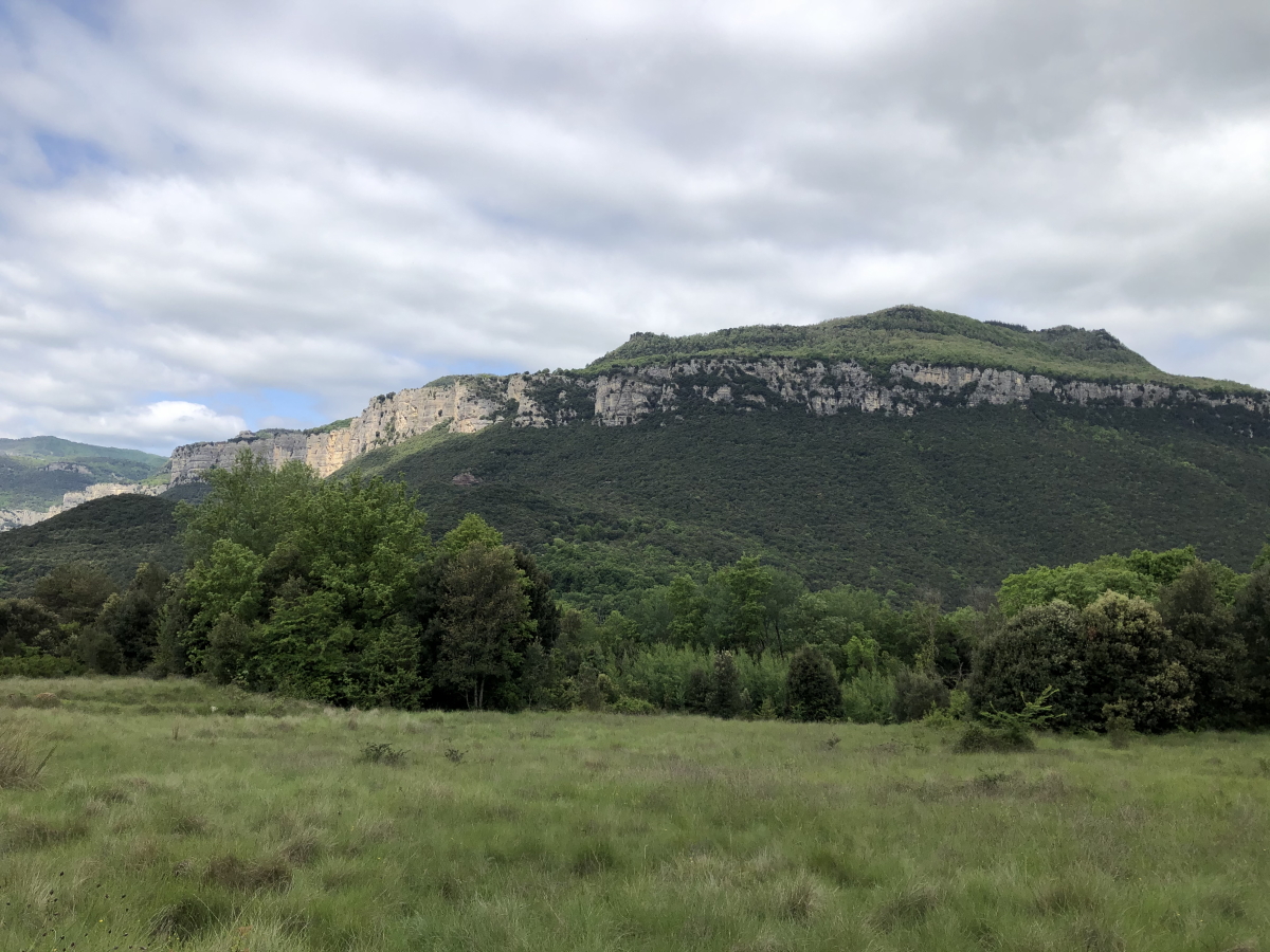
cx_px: 635
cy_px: 476
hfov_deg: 63.4
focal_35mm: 28
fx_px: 1027
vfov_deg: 49.7
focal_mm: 3.99
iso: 20
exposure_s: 1/2183
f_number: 1.8
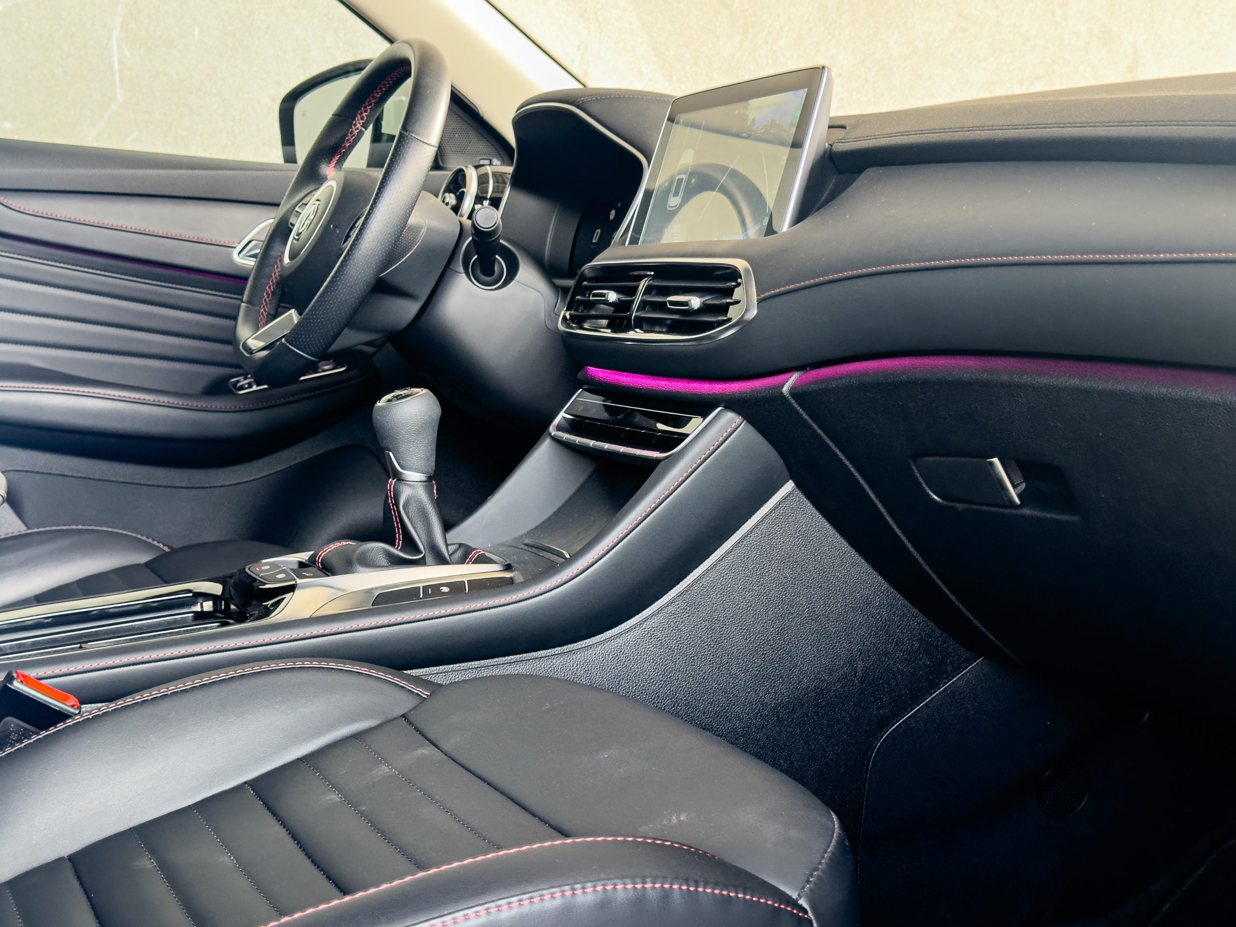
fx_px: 1714
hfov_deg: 39.7
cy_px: 464
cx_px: 618
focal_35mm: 48
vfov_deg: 30.3
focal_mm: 6.86
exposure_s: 1/60
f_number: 1.8
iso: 160
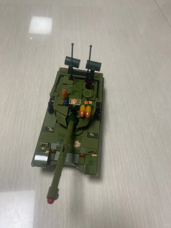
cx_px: 86
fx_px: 171
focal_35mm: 26
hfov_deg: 53.1
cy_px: 114
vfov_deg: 67.3
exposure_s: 1/50
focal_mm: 4.25
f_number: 1.8
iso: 80
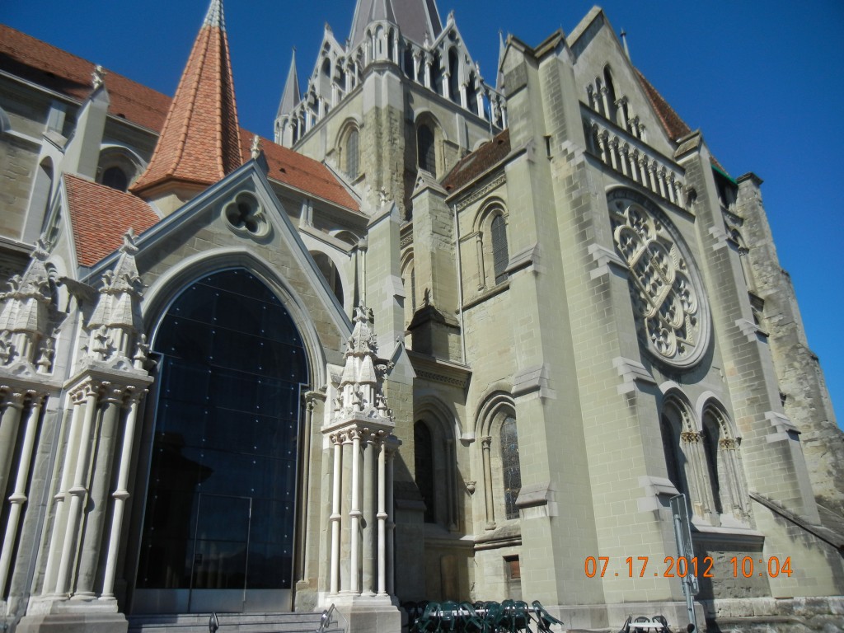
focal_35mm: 30
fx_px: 731
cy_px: 316
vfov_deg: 46.8
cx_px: 422
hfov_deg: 60.0
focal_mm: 5.4
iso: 160
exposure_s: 1/570
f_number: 7
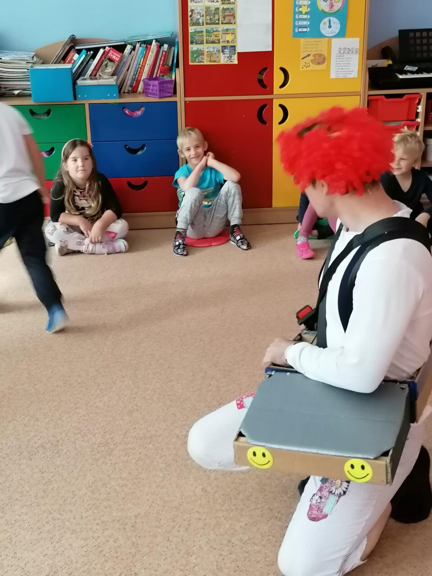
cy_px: 288
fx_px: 849
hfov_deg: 28.6
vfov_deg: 37.5
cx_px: 216
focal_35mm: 51
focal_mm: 4.75
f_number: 1.8
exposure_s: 1/25.7
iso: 500
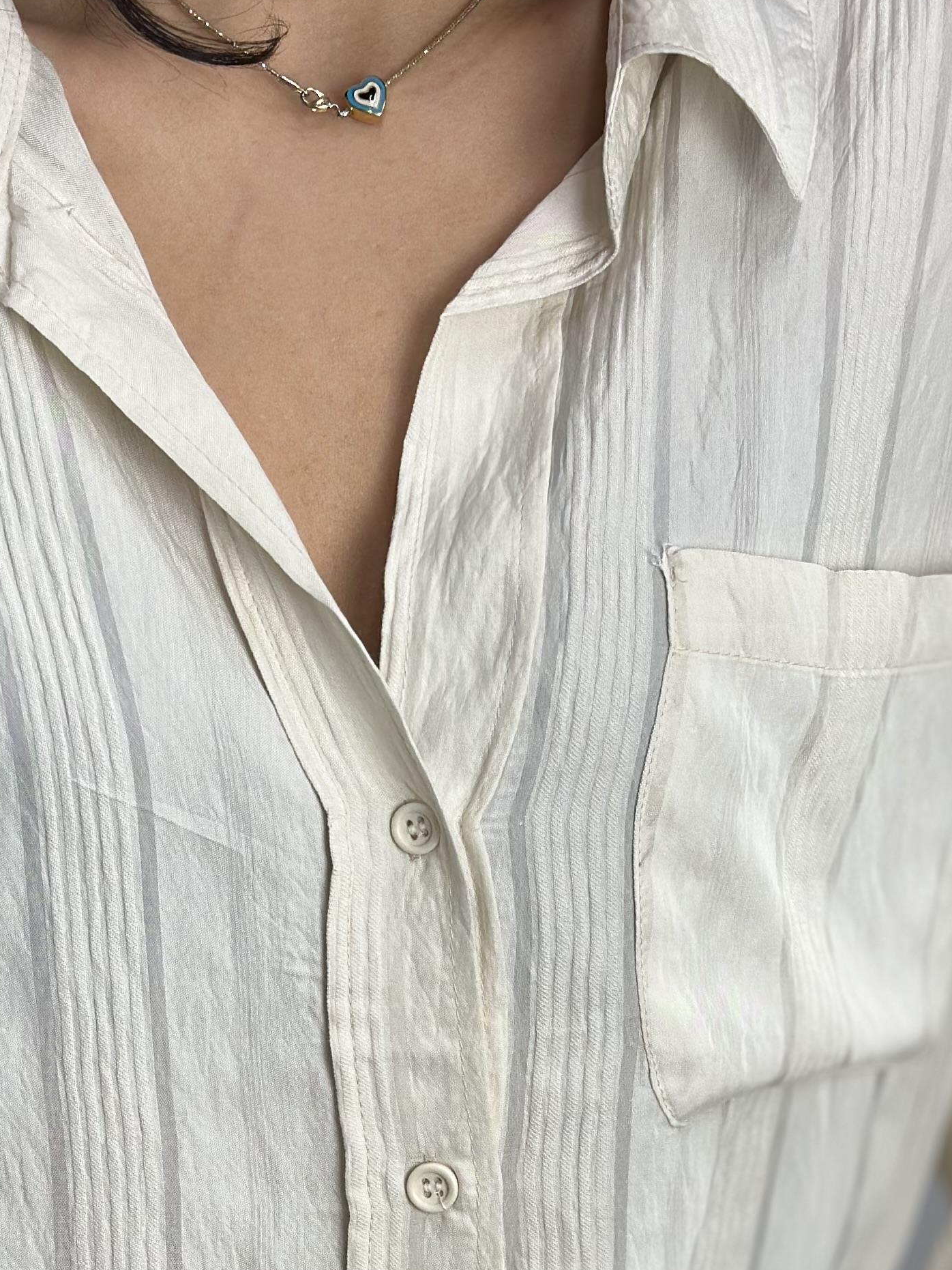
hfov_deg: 14.2
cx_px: 269
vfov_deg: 18.6
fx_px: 3813
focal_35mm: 104
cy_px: 1094
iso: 64
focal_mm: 6.86
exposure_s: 1/124
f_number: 1.78
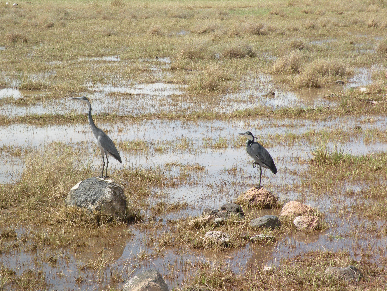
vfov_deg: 11.5
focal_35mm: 129
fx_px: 1442
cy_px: 146
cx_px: 194
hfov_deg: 15.3
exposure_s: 1/293
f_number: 7.1
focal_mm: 22.9
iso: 64
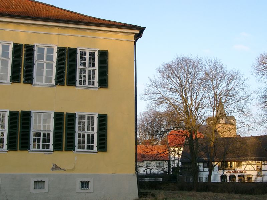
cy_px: 100
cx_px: 134
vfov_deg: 29.1
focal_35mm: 50
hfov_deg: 38.2
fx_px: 386
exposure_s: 1/130
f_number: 4
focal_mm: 10.4
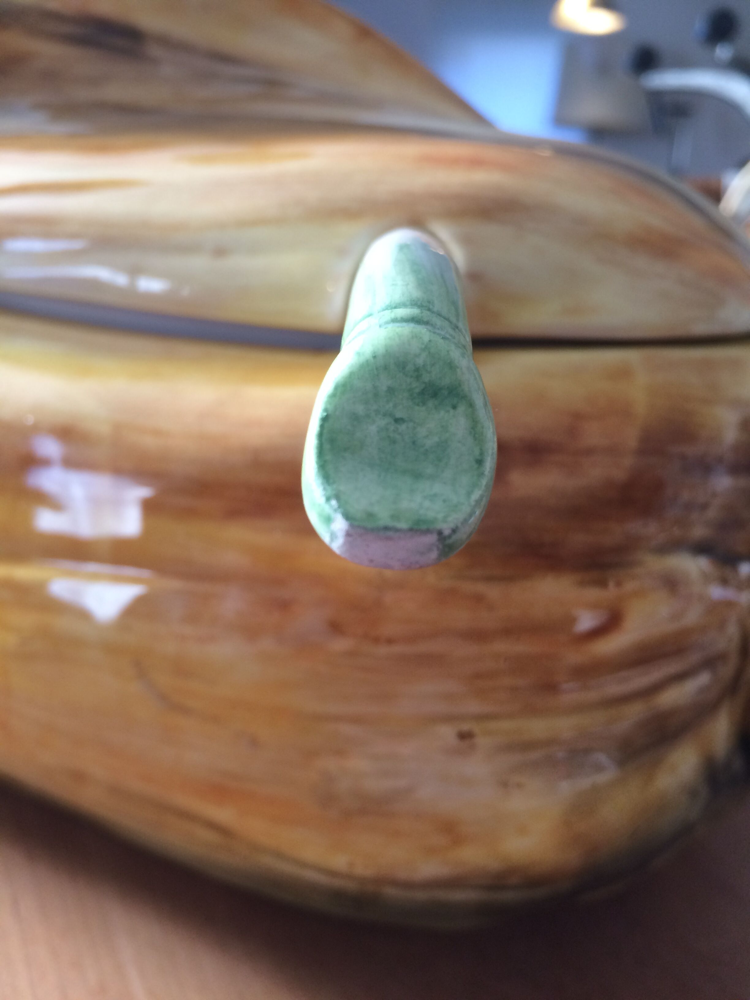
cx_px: 375
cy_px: 500
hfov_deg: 48.2
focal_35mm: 29
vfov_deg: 61.7
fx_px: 838
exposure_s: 1/33
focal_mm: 4.15
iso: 50
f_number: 2.2
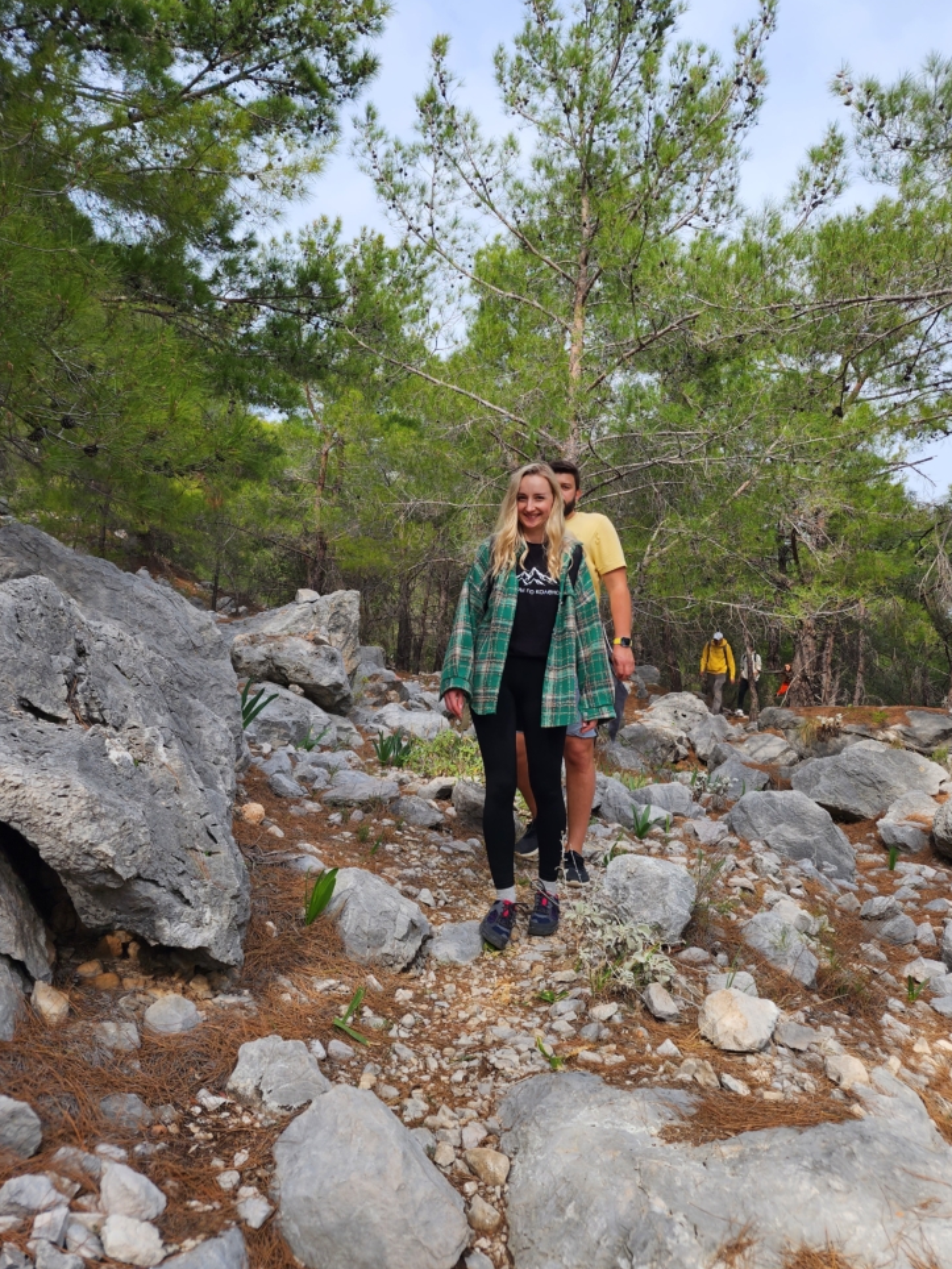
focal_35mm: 25
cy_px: 607
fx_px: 917
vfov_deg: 69.4
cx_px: 478
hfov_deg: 54.9
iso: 12
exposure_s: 1/652
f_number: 1.8
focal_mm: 6.4
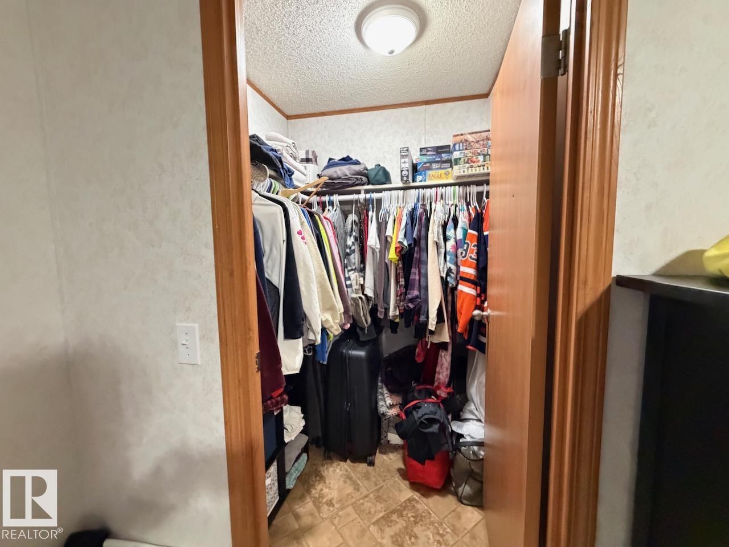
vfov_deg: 85.7
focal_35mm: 14
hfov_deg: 102.1
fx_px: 295
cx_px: 364
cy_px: 274
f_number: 2.2
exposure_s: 1/60
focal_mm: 2.22
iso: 1250
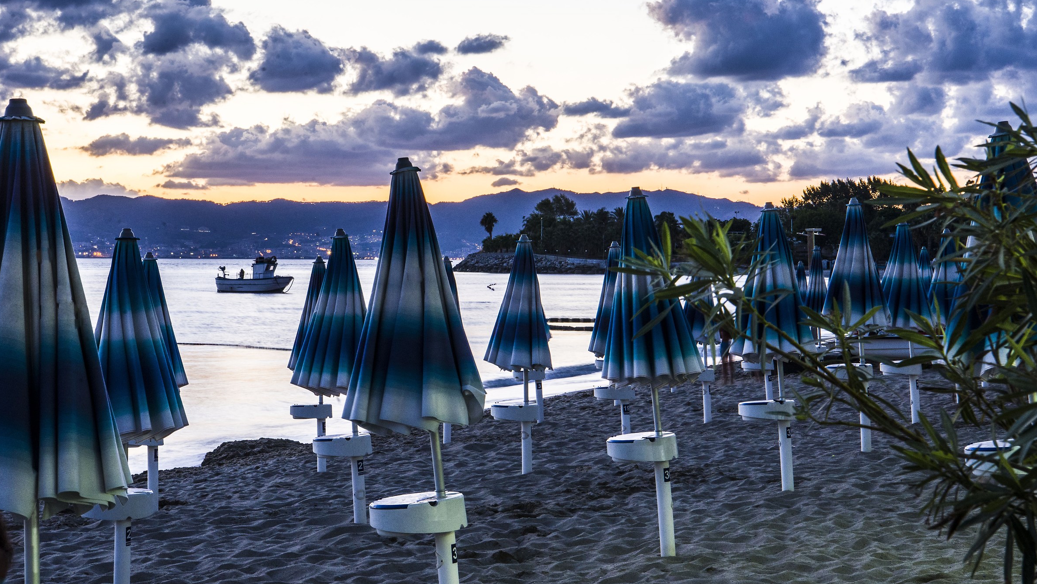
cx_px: 514
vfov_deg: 17.5
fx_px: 1897
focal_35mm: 69
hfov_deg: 30.6
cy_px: 271
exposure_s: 1
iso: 1250
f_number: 22
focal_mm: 65
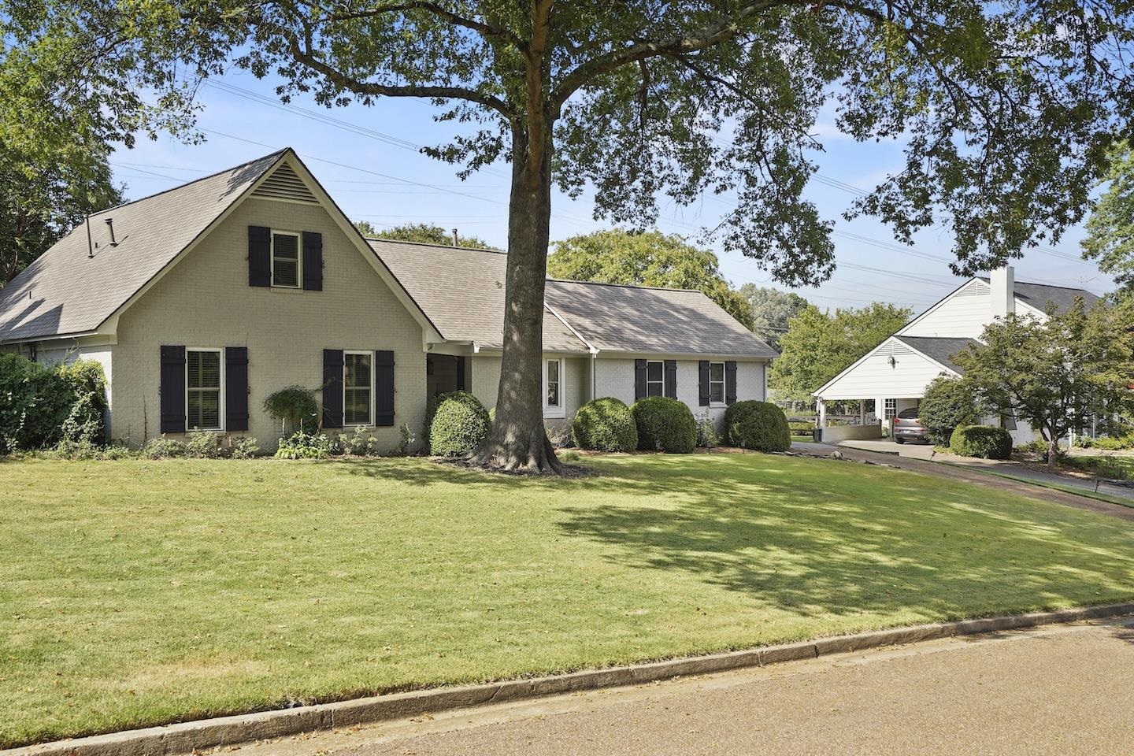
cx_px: 567
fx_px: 1102
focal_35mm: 35
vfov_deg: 37.9
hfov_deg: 54.4
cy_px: 378
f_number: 4
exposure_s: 1/125
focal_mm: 35
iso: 100
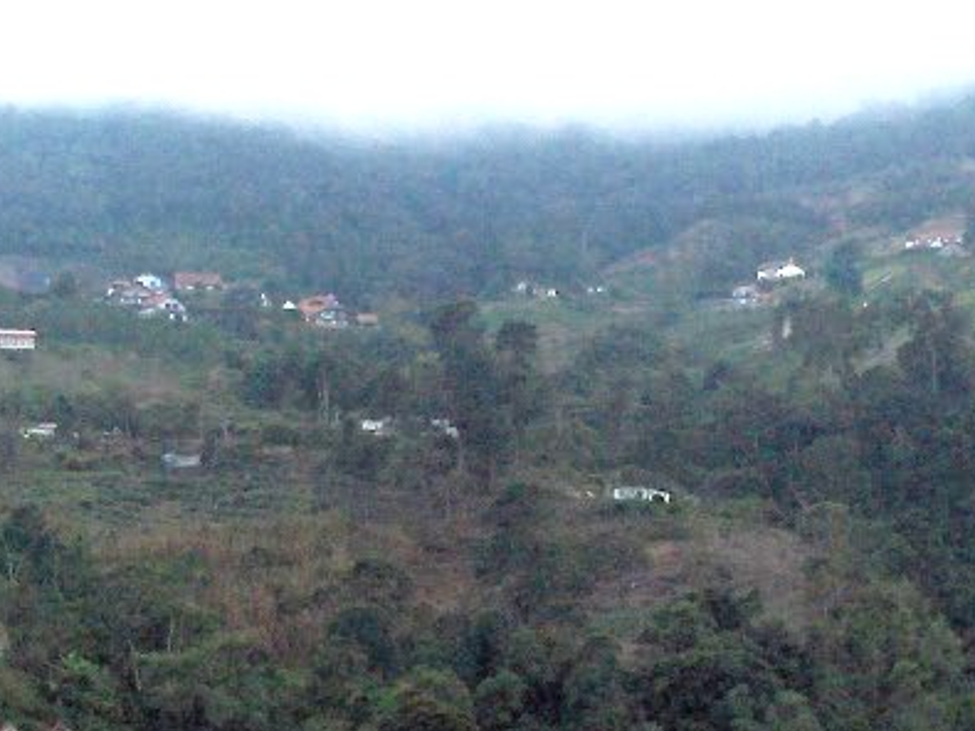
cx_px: 575
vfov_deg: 24.4
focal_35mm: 60
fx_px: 1689
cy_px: 430
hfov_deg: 32.1
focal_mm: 6.11
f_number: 2.8
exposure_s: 1/382
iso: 100
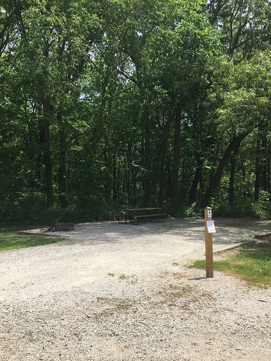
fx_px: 303
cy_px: 180
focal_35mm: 29
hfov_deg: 48.2
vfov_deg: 61.7
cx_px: 136
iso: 25
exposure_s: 1/1221
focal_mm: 4.15
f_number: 2.2
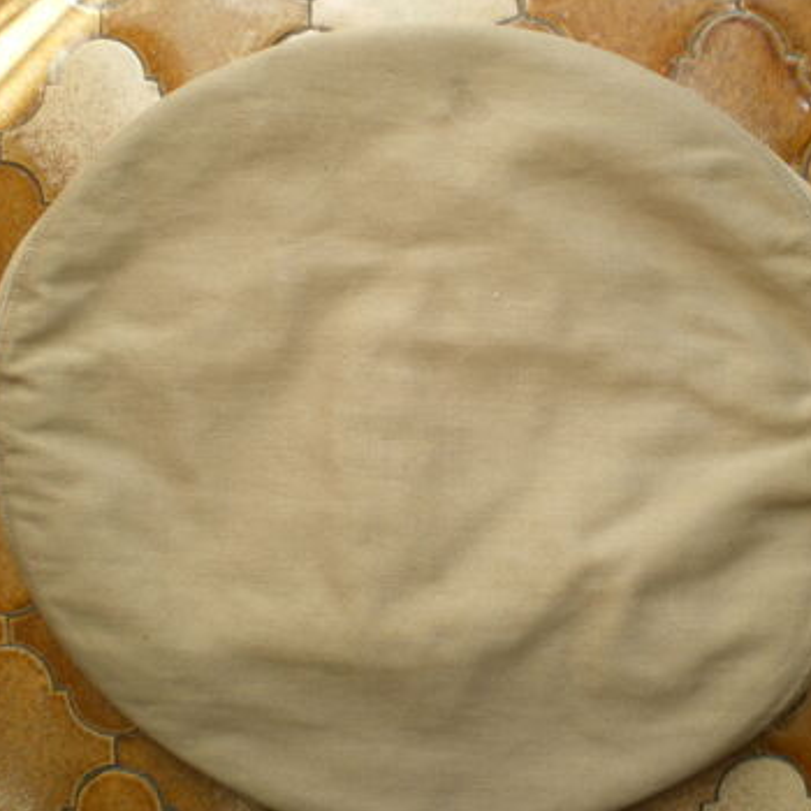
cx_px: 491
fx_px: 1219
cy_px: 412
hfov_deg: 36.6
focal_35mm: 46
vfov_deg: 36.8
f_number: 3.1
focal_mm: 6.3
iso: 100
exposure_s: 1/50
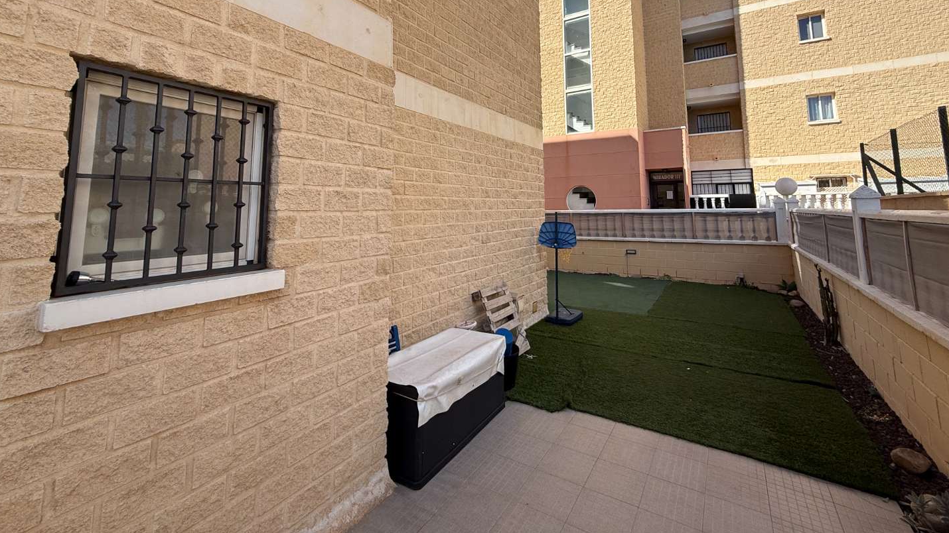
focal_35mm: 16
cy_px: 165
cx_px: 490
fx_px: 403
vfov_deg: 64.8
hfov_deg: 99.3
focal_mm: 2.22
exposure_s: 1/1167
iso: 50
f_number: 2.2
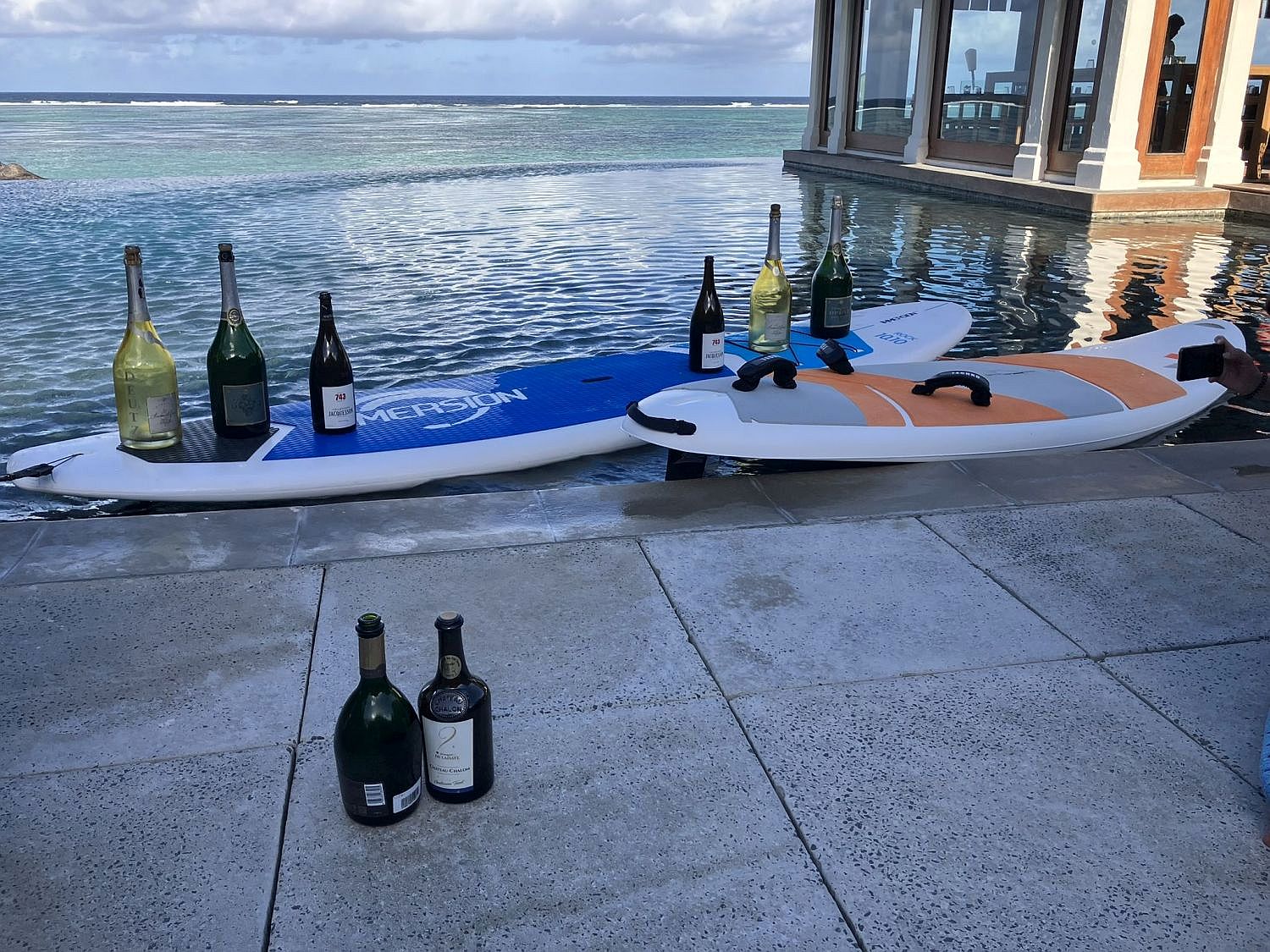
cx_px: 635
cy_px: 476
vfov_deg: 49.7
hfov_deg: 63.4
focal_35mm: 28
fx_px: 1027
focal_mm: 3.99
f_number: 1.8
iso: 32
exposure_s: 1/1033
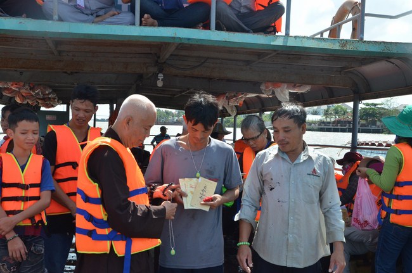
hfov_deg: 37.9
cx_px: 206
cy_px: 136
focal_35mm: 52
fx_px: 600
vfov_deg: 25.7
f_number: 13
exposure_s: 1/500
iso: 640
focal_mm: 35
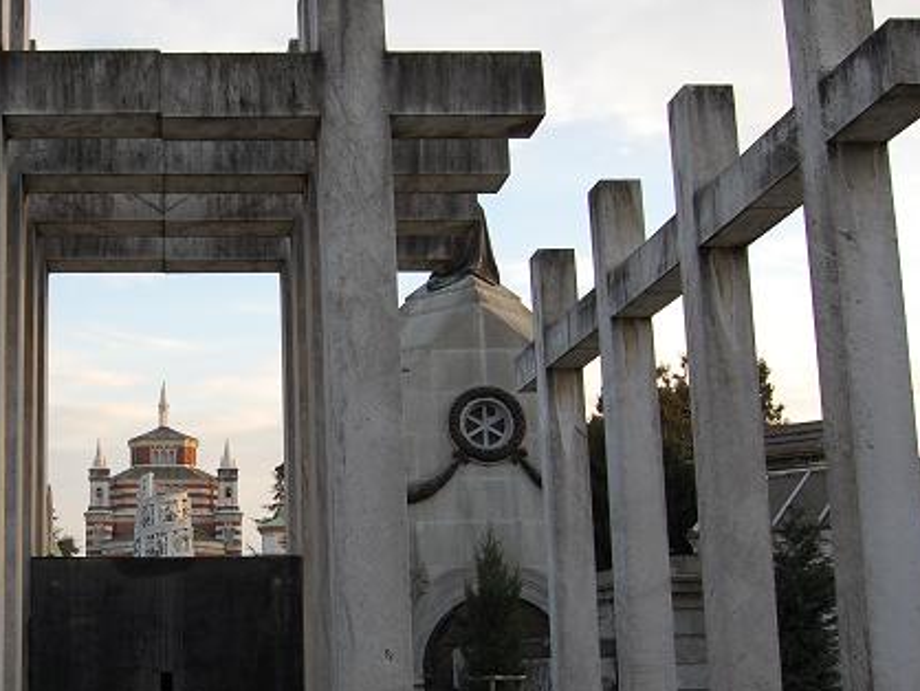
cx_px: 152
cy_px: 407
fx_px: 1516
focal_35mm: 57
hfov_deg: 32.6
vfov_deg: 25.6
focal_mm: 22
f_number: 7.1
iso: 400
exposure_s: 1/160
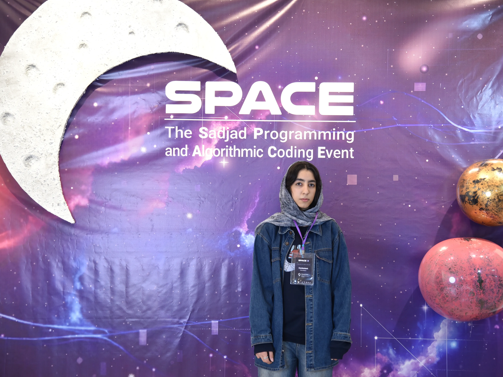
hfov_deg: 30.7
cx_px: 264
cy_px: 188
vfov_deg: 23.3
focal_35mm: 63
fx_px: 915
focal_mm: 58
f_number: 4
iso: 450
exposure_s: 1/60
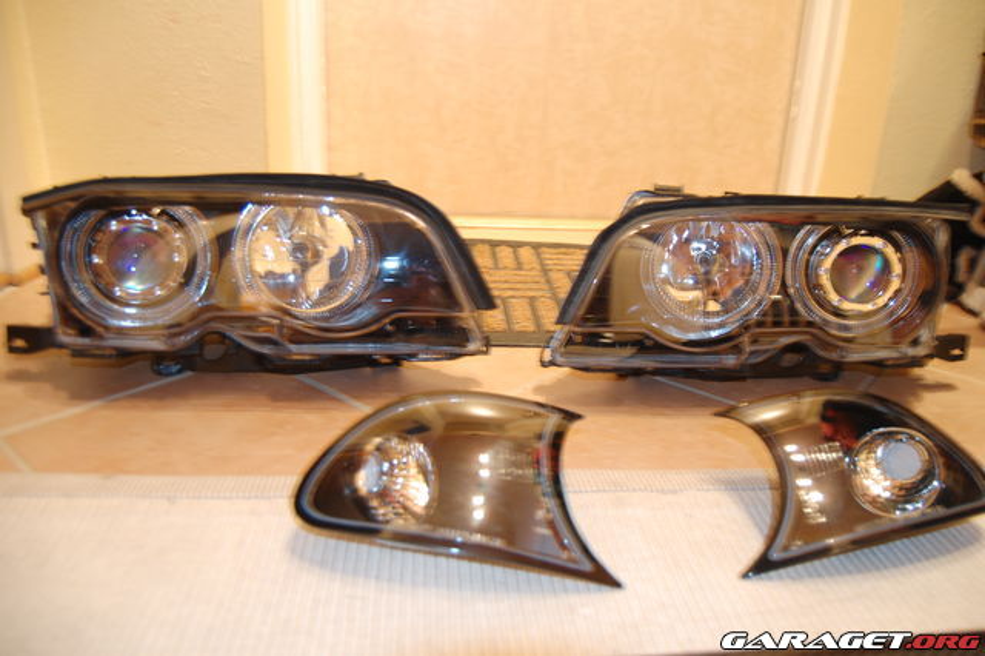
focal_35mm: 27
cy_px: 328
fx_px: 738
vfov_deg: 47.9
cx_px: 492
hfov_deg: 67.4
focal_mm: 18
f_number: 3.5
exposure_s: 1/5
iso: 400
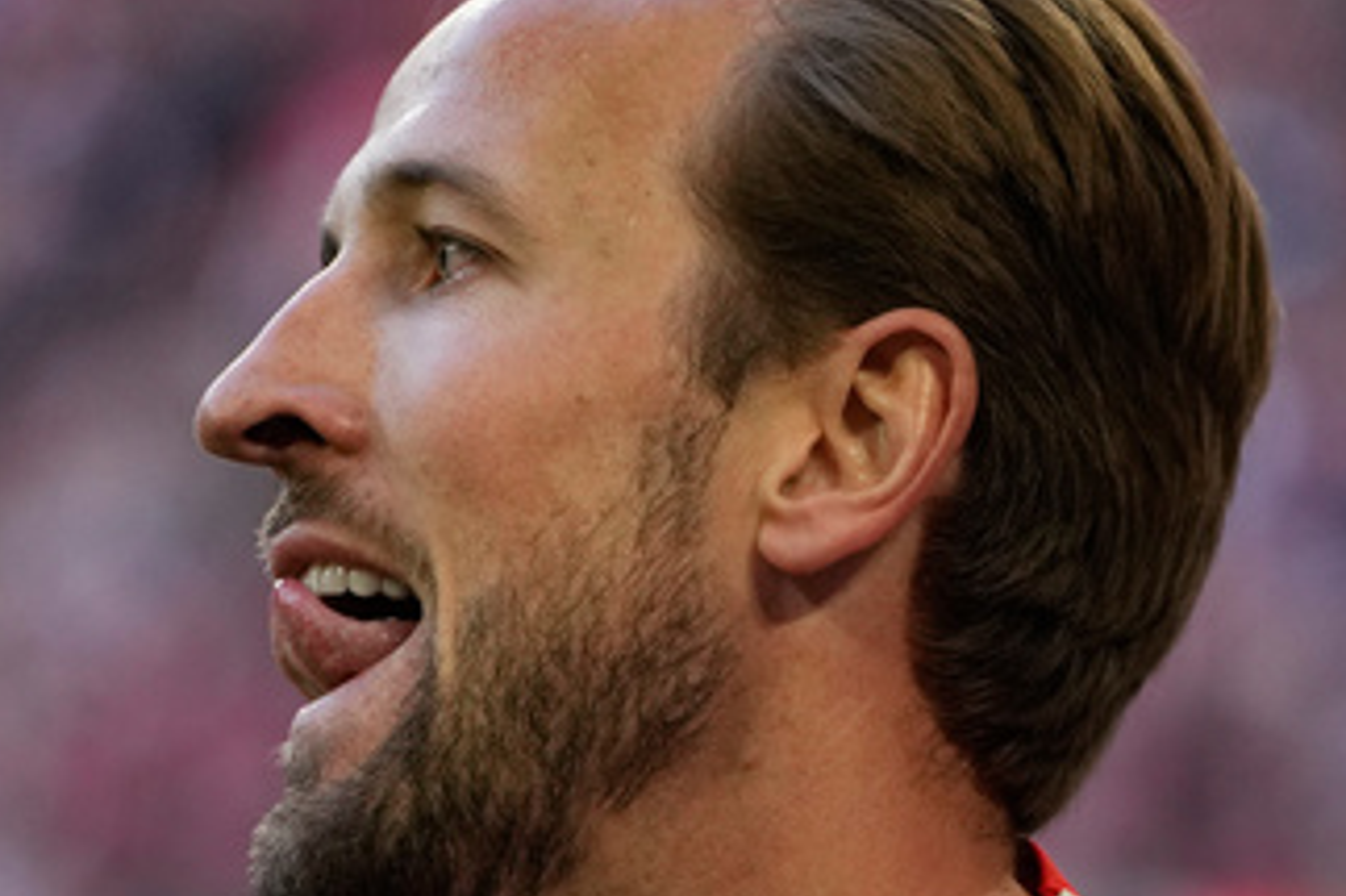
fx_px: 17638
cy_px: 817
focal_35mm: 472
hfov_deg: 4.4
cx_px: 658
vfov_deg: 2.9
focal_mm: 149
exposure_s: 1/2500
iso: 2000
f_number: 2.8
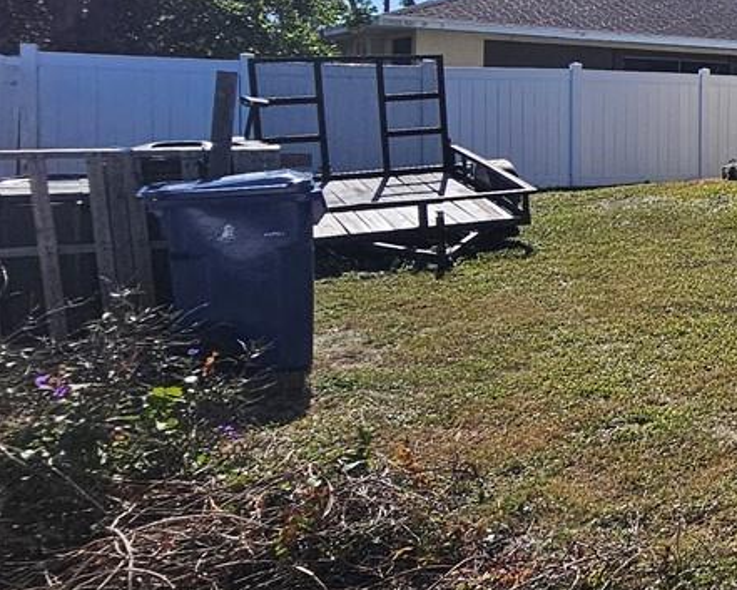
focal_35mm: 46
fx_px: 1004
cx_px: 1280
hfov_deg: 23.5
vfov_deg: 32.0
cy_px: 134
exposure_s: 1/2921
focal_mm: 2.2
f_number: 2.2
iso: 50
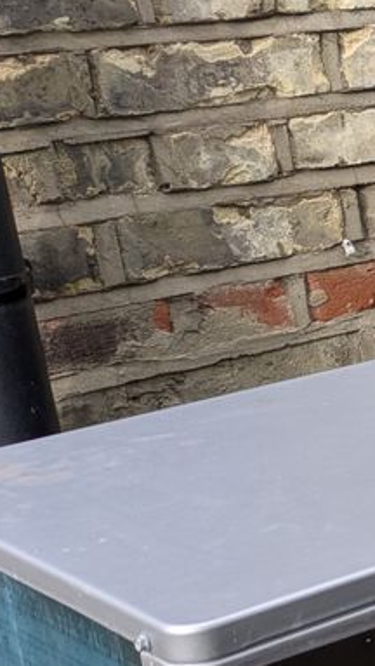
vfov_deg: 23.4
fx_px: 1605
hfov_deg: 10.3
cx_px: 1059
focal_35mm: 91
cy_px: 380
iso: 46
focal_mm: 5.43
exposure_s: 1/232
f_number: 1.89
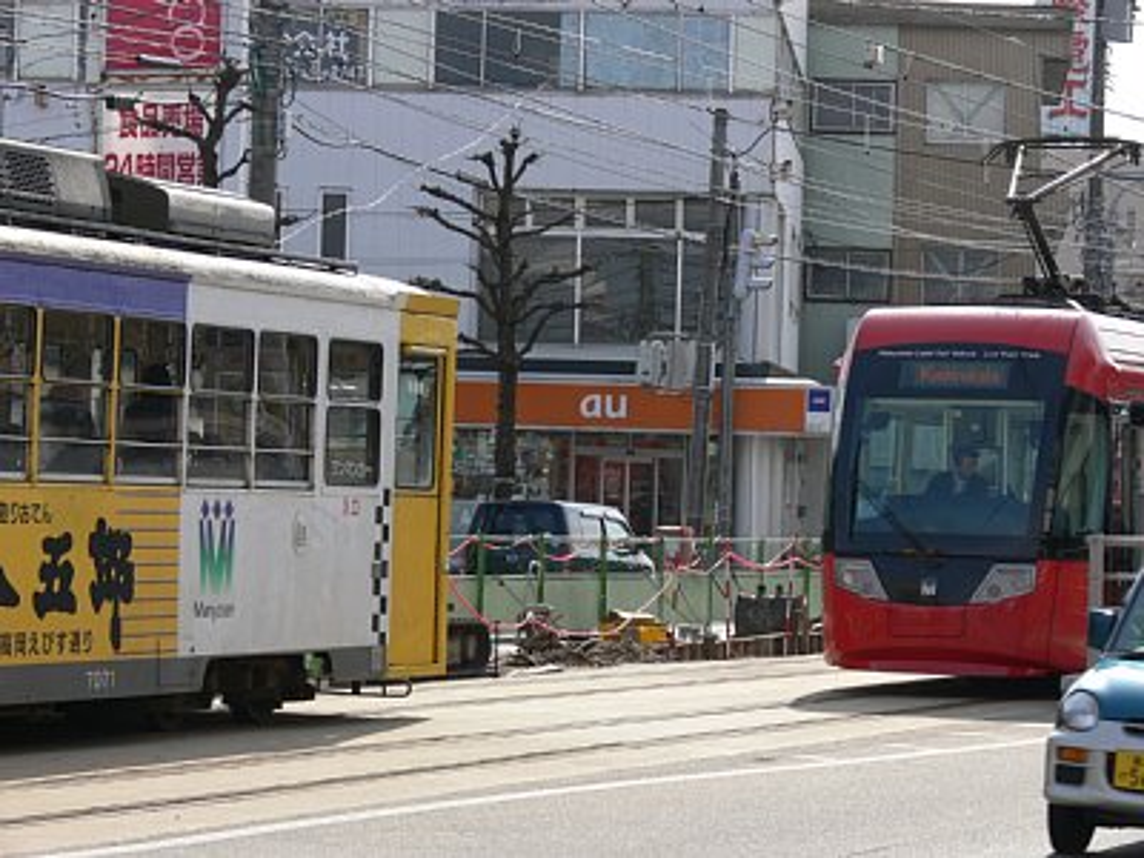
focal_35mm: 133
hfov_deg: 14.8
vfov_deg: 11.1
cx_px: 572
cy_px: 429
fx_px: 4395
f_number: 5.6
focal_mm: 28.1
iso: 80
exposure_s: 1/250
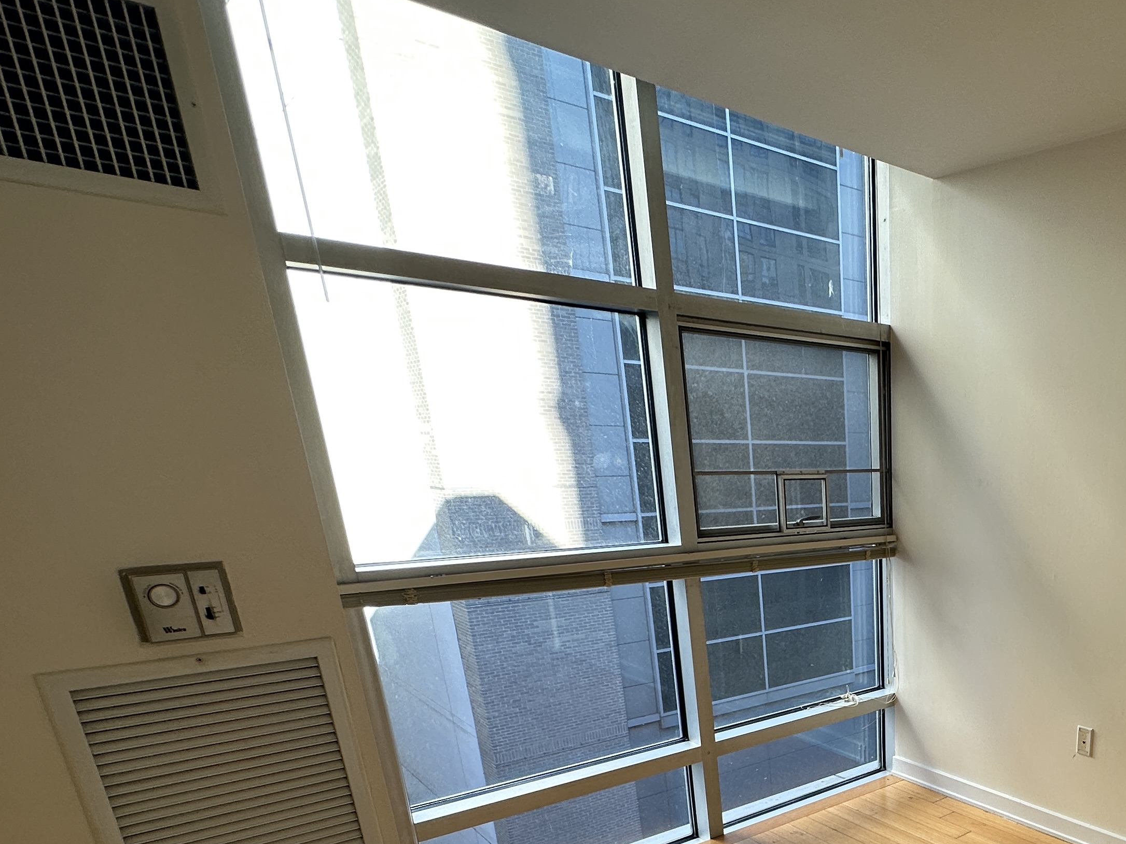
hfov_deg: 59.5
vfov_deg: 48.1
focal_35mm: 26
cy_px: 745
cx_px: 967
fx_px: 846
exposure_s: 1/99
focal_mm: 2.22
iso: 40
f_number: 2.2
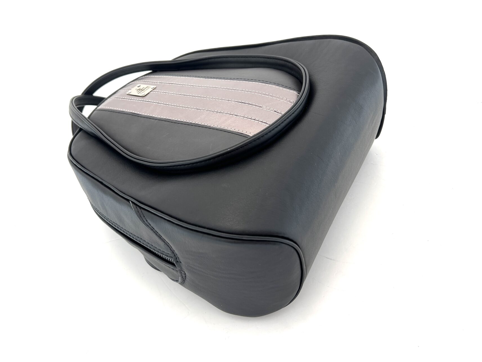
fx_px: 404
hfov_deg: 61.5
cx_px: 216
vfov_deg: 48.1
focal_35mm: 29
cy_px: 161
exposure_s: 1/758
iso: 50
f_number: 1.5
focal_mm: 5.7
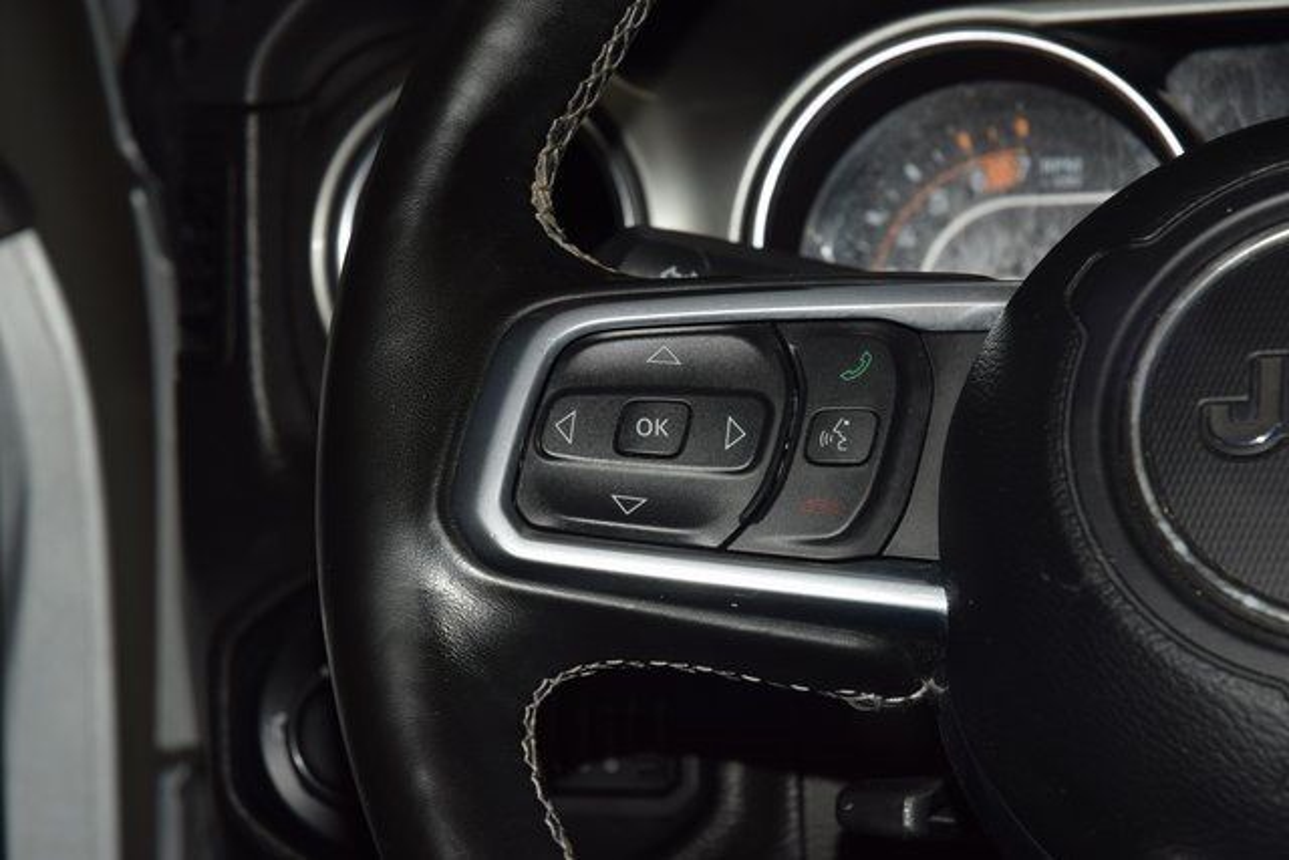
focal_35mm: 105
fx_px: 3760
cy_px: 430
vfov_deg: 13.0
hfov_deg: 19.5
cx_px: 644
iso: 100
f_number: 8
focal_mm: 70
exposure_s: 1/125
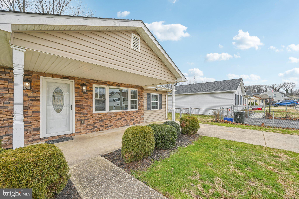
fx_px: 116
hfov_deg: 104.3
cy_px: 100
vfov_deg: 81.1
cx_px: 150
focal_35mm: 14
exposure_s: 1/100
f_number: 8
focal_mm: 14
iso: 100
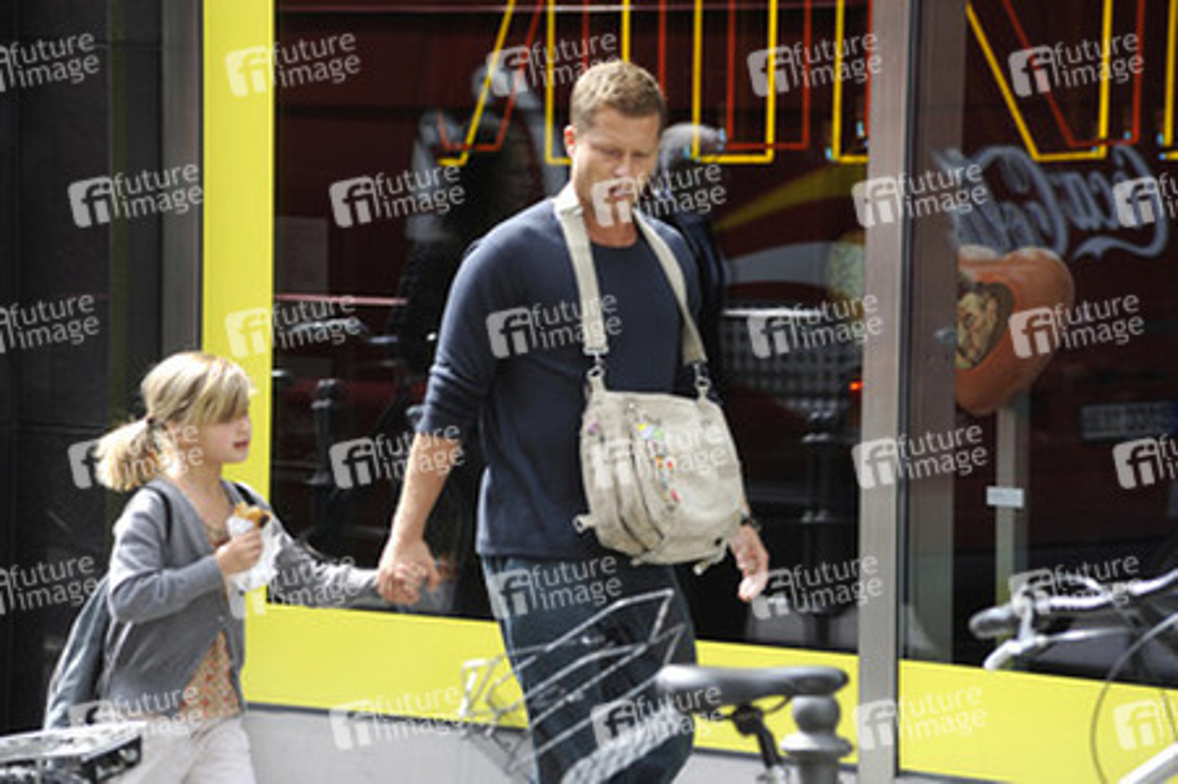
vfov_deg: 6.9
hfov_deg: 10.3
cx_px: 589
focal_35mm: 200
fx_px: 6539
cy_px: 392
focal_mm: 200
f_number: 7.1
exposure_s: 1/200
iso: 320
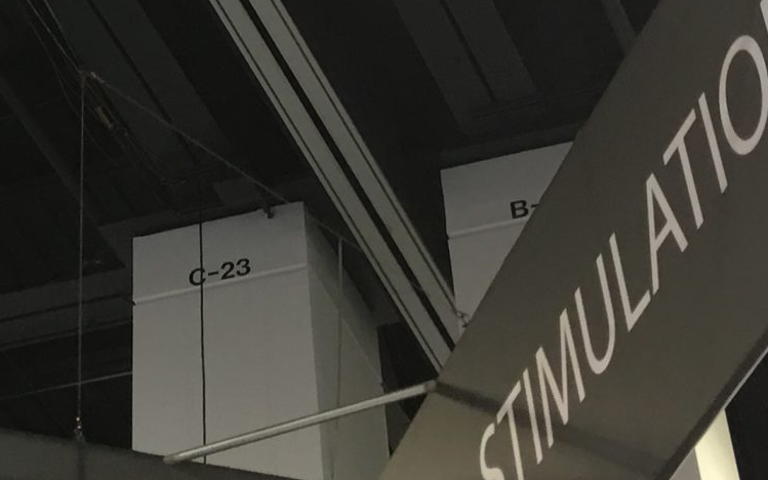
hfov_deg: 18.9
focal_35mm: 105
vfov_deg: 12.0
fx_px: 2198
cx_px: -112
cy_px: -207
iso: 32
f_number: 2.2
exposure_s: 1/15
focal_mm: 4.15
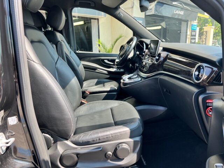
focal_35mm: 26
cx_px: 112
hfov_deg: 67.3
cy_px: 84
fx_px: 168
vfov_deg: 53.1
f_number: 1.5
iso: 50
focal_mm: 5.7
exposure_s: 1/309
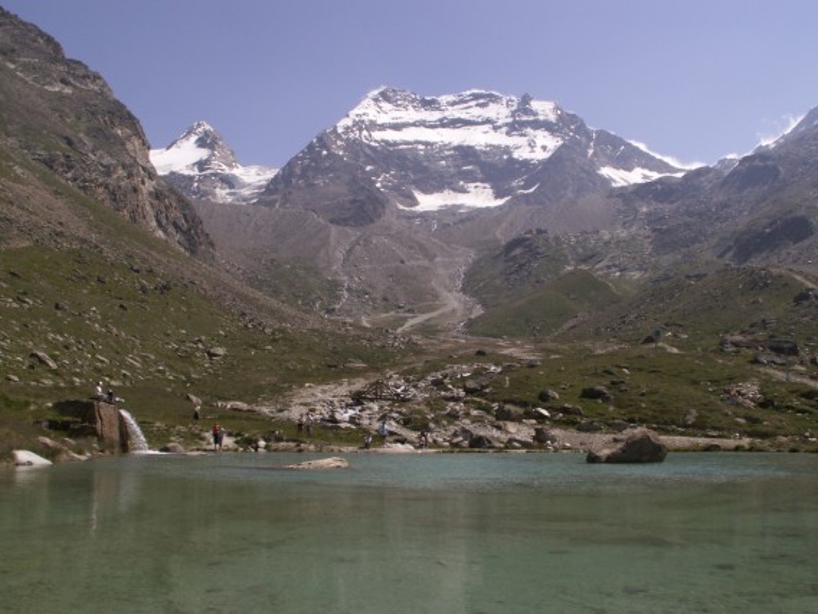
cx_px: 409
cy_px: 307
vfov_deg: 40.7
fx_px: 827
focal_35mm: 35
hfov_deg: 52.6
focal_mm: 5.86
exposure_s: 1/320
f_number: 8
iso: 50
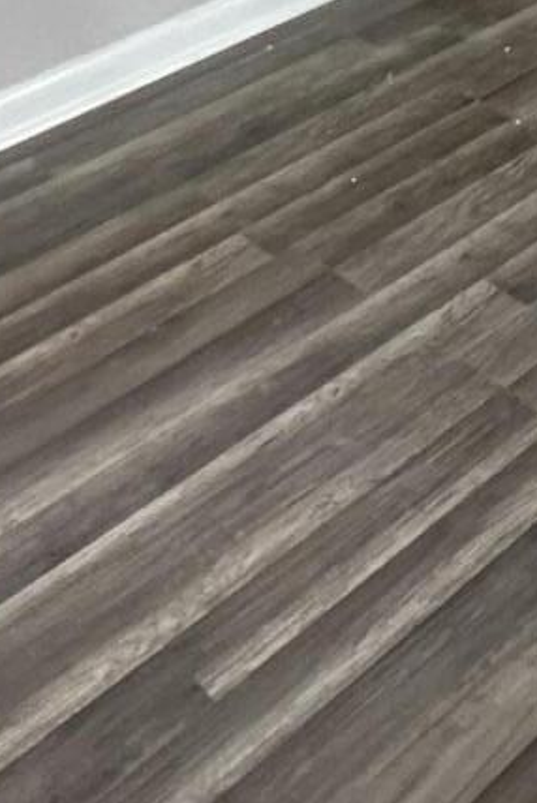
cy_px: -550
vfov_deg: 21.8
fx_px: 1519
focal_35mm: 68
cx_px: 772
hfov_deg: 18.1
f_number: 2.2
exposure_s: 1/60
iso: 500
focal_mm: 2.22
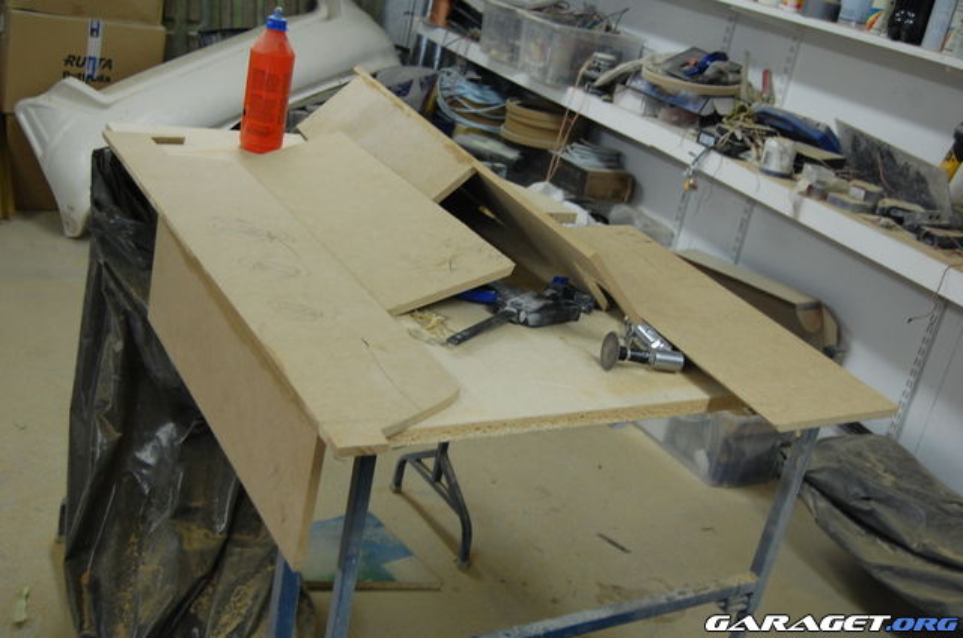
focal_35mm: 39
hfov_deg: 49.6
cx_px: 482
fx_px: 1041
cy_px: 319
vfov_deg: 34.1
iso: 800
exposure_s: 1/15
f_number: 4.2
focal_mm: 26
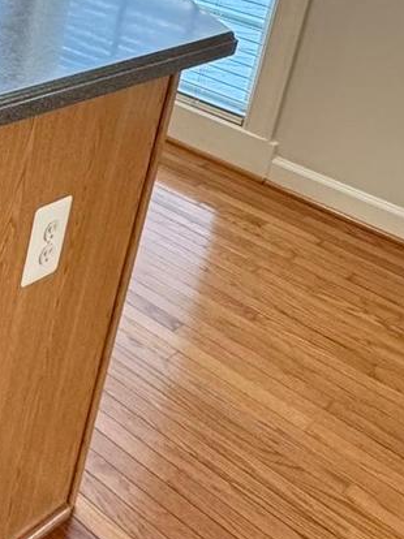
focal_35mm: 52
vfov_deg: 31.5
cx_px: -343
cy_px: -90
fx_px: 810
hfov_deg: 19.7
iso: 250
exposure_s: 1/120
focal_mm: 2.22
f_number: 2.2
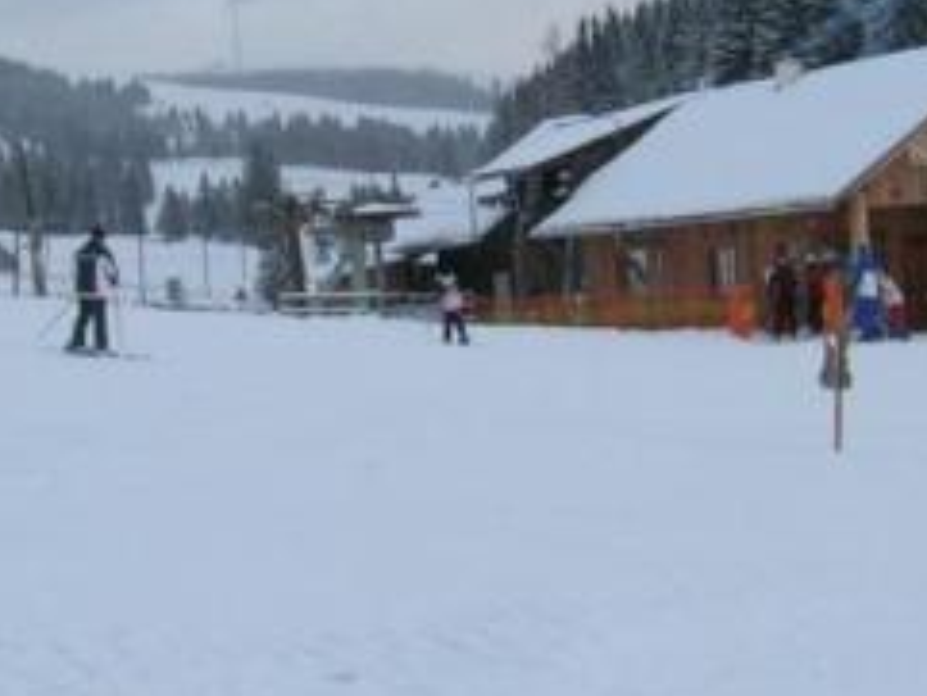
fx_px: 3028
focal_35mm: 113
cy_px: 23
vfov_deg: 13.0
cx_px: 396
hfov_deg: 17.4
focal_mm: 5.7
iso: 50
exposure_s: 1/92
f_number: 4.9
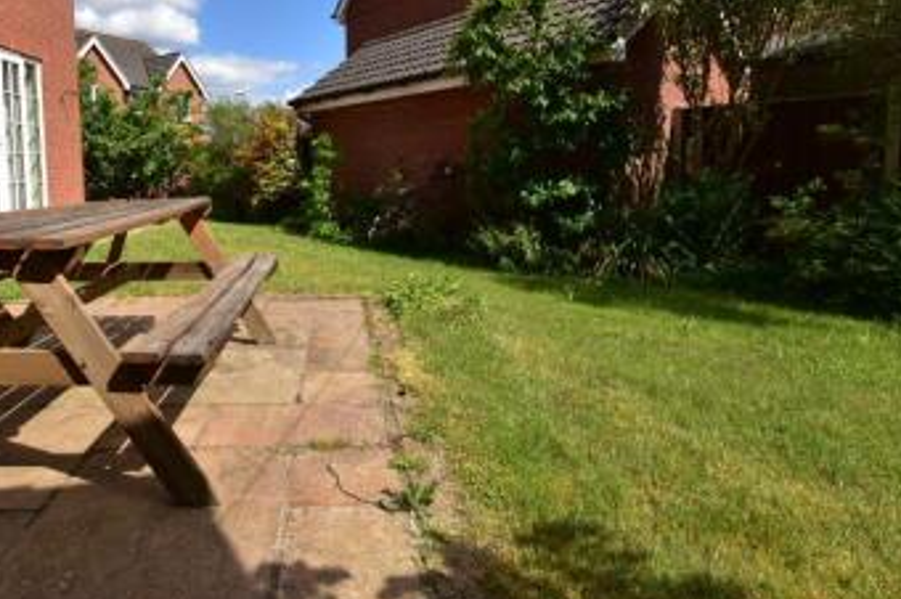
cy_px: 205
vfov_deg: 58.2
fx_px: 525
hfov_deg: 80.2
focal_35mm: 21
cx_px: 355
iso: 400
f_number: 11
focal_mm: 10
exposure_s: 1/400
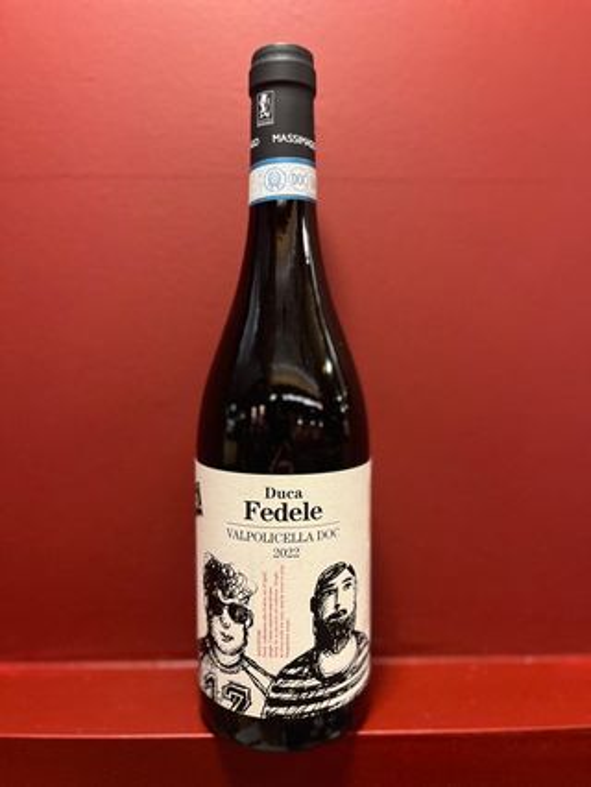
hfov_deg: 53.1
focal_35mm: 26
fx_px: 591
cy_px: 394
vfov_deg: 67.3
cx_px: 296
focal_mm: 5.1
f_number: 1.6
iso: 500
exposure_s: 1/33
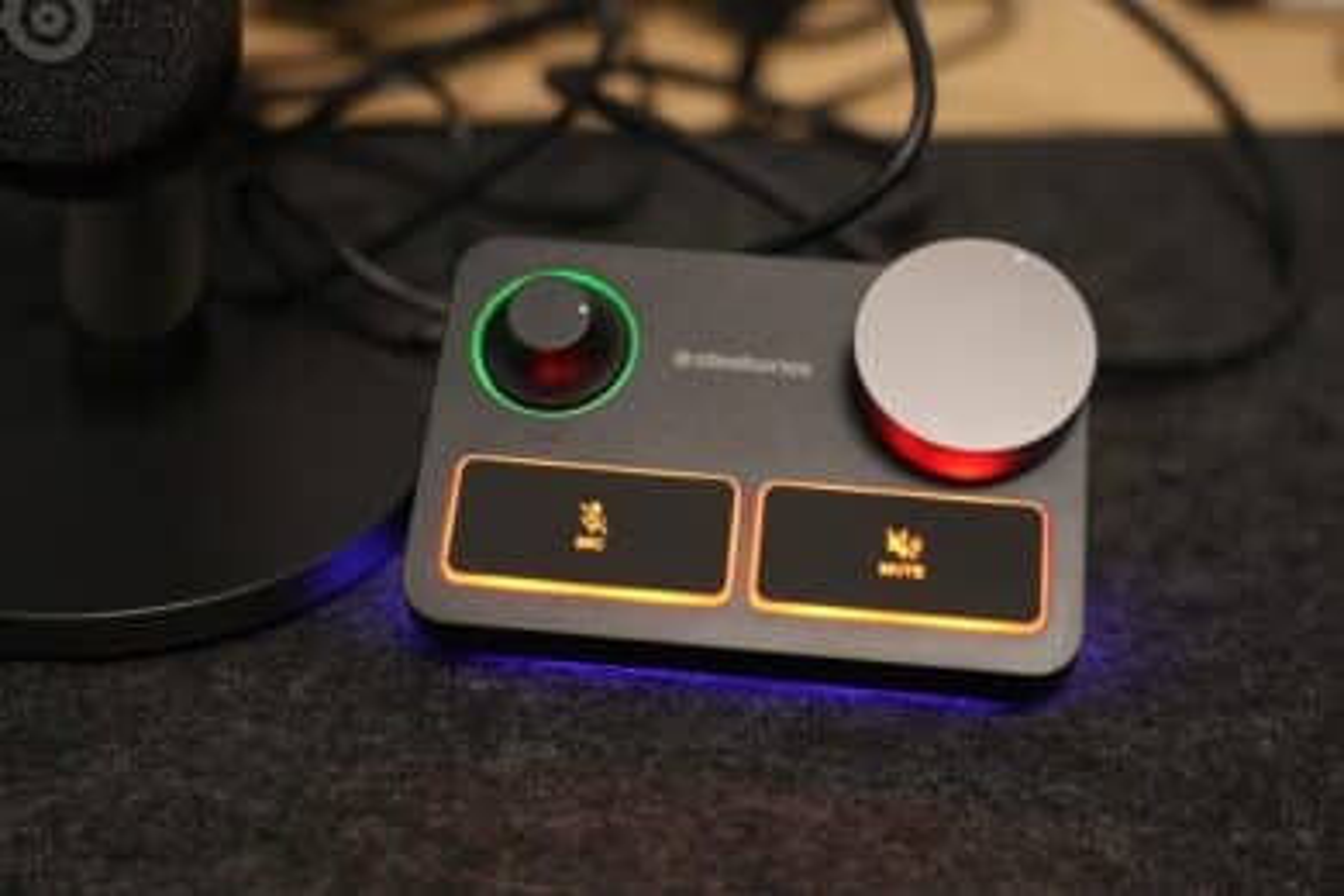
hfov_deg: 40.3
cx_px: 672
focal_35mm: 49
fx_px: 1829
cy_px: 448
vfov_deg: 27.5
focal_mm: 49
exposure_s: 1/50
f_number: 4
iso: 1600
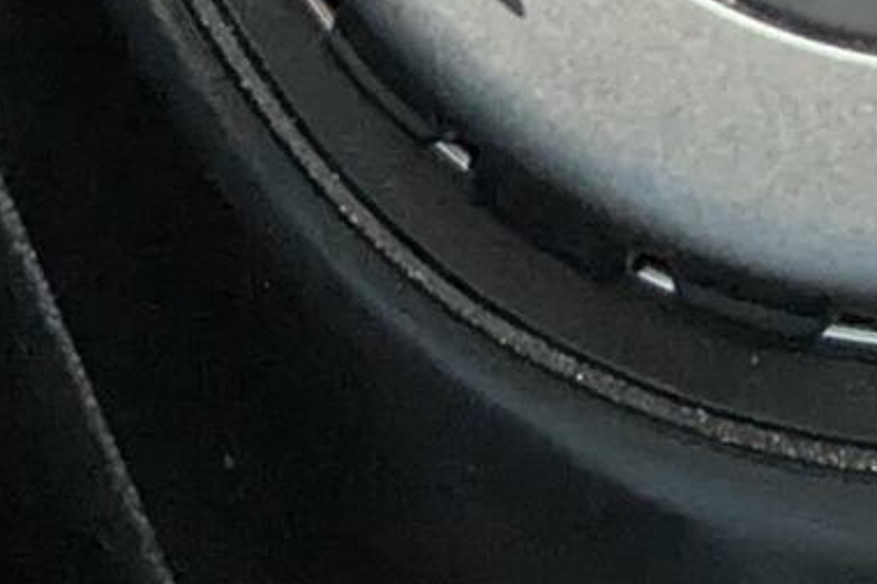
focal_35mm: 269
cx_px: 801
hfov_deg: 7.6
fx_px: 6550
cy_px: -810
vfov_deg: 5.0
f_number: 1.85
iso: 487
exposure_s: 1/273
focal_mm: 6.81
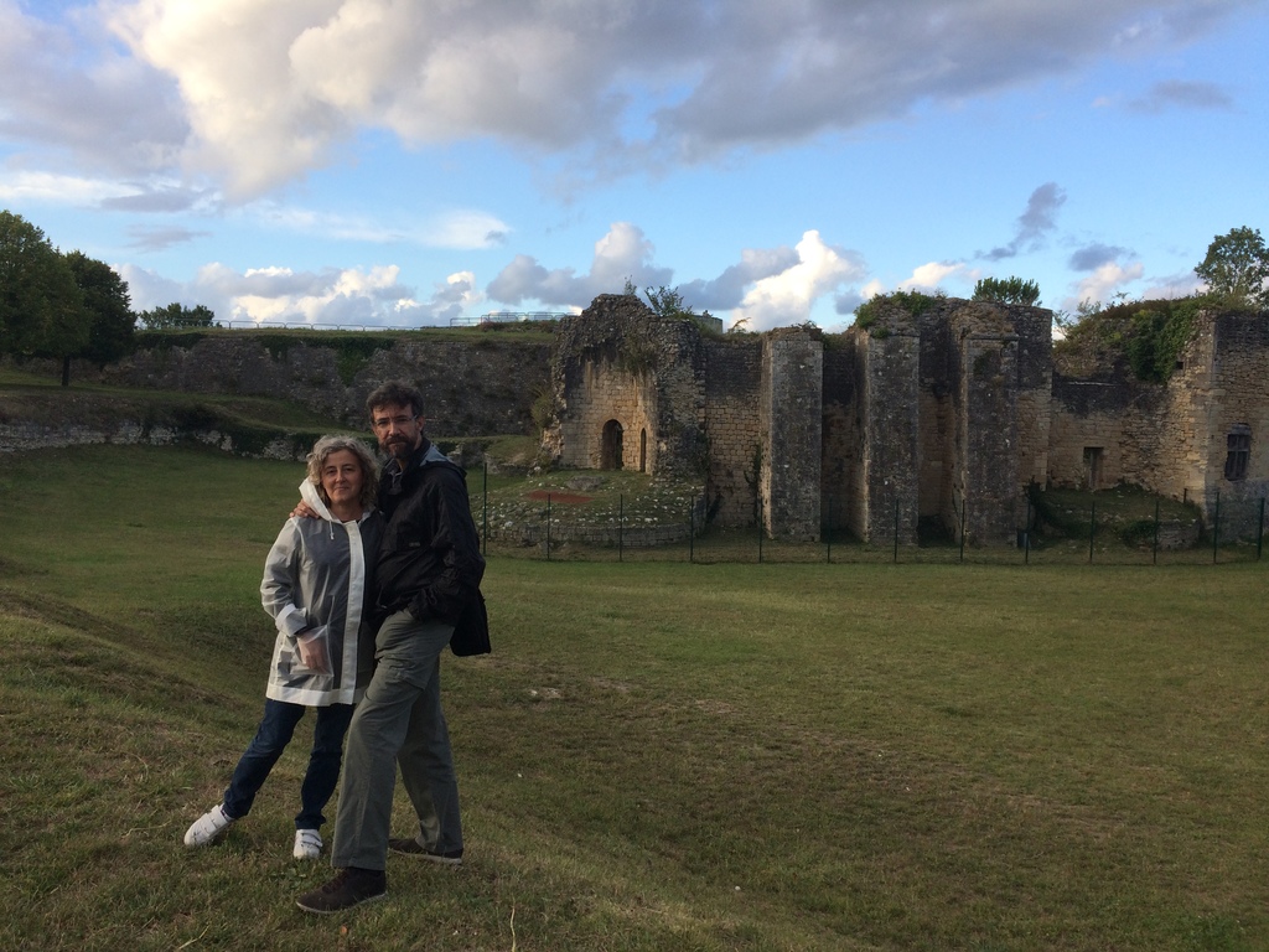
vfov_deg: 48.2
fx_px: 1063
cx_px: 634
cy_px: 476
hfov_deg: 61.7
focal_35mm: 29
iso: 32
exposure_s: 1/662
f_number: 2.2
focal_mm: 4.15
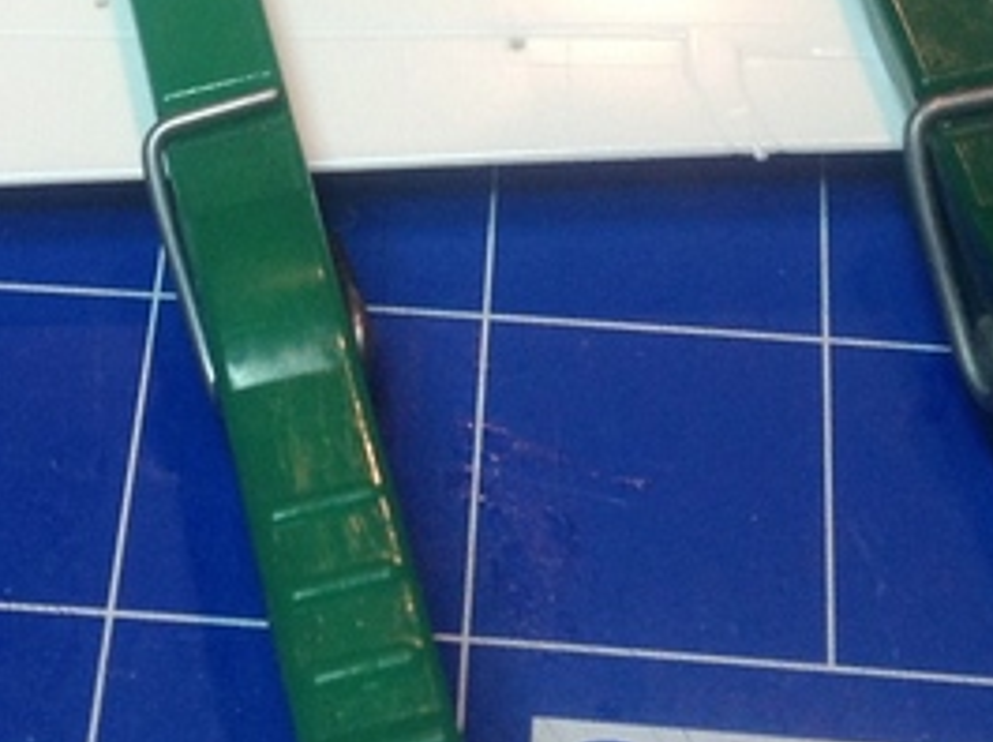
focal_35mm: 119
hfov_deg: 16.5
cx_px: 304
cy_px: -371
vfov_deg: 11.9
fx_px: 3409
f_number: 2.4
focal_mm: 4.28
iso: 50
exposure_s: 1/33
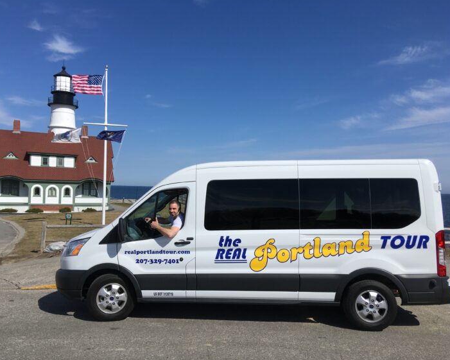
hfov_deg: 57.2
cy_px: 181
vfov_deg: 47.1
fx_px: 413
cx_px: 216
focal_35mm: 31
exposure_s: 1/3497
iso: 25
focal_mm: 4.15
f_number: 2.2
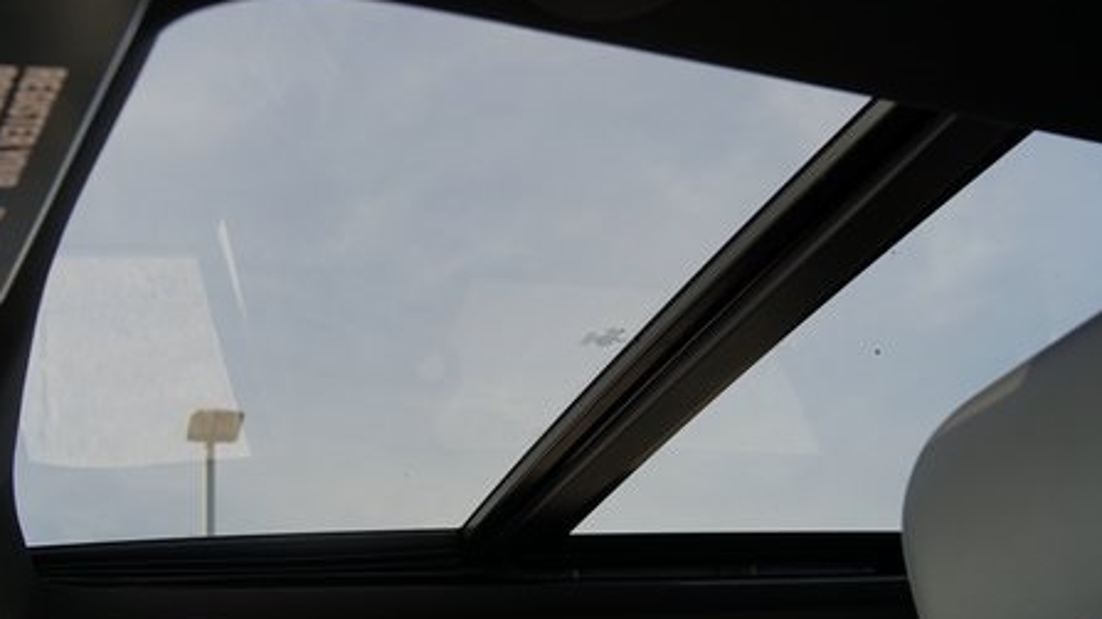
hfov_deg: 48.3
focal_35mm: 42
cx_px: 602
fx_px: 1227
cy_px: 351
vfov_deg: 28.3
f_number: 5.6
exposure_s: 1/80
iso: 100
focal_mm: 28
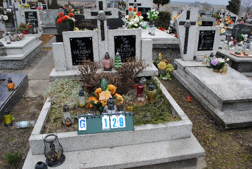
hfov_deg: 67.3
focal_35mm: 27
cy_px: 84
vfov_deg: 48.0
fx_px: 189
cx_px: 126
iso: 100
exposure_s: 1/200
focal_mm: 18
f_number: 7.1
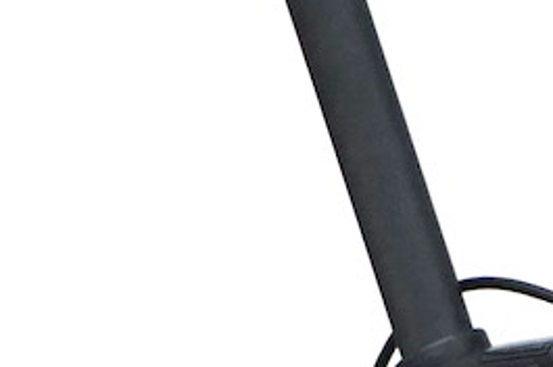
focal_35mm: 445
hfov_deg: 4.5
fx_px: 6827
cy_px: 882
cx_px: 1373
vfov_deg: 3.0
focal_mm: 59
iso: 2500
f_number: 5
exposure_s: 1/160
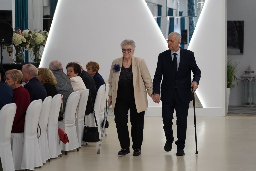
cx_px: 128
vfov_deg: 13.0
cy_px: 86
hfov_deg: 19.5
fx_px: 747
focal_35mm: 105
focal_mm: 105
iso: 1250
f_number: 4
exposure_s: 1/125
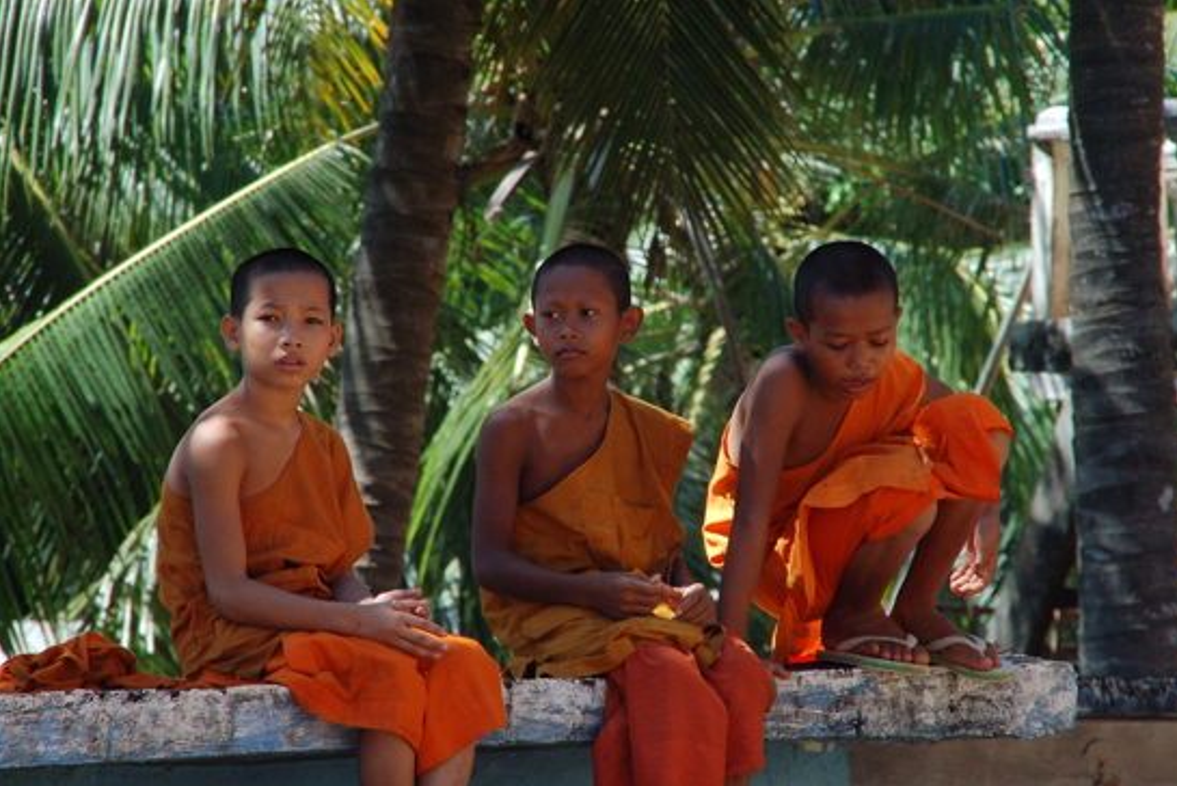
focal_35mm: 378
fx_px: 12365
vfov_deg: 3.6
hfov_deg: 5.4
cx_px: 592
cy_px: 393
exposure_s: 1/160
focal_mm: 250
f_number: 14
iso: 800
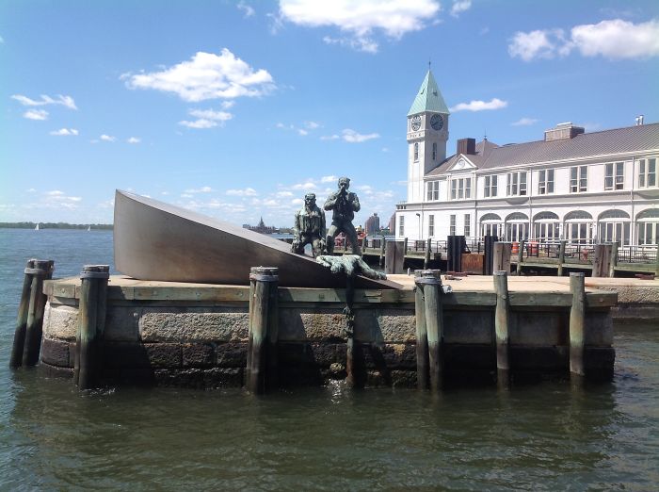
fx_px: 665
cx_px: 330
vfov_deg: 40.6
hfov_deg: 52.7
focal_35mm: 35
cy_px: 246
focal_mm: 4.28
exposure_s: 1/1592
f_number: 2.4
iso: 50
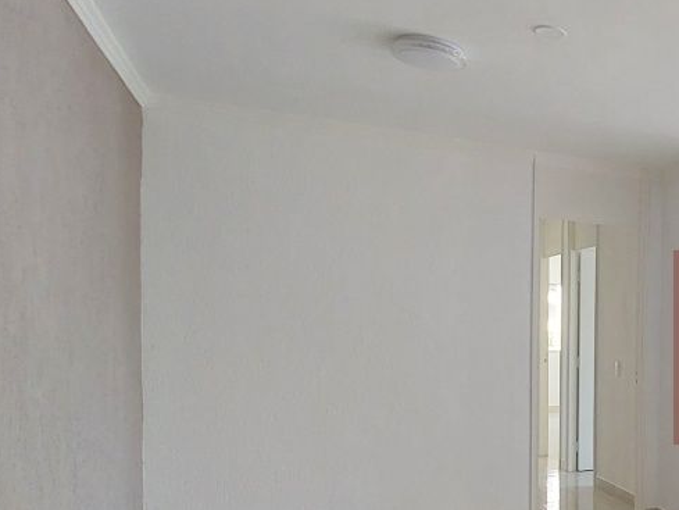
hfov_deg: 41.3
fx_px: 667
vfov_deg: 41.2
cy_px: 347
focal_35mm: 34
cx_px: 771
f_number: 2.2
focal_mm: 1.74
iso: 64
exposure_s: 1/120
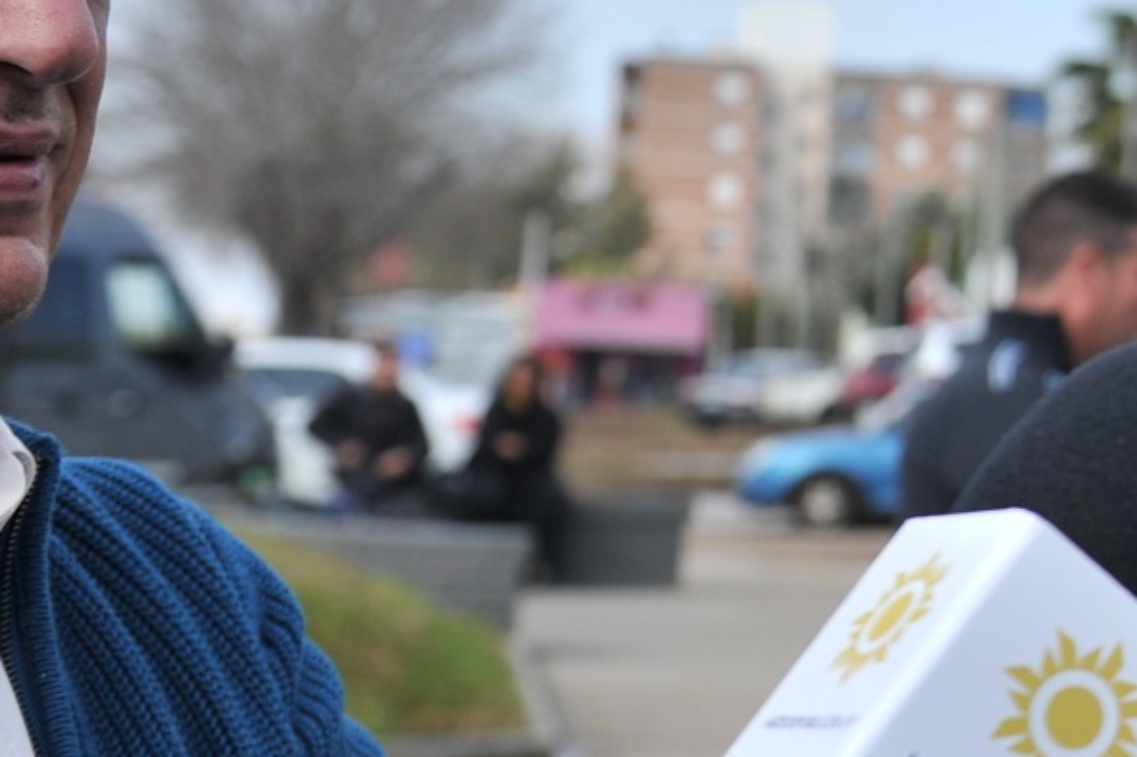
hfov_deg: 13.6
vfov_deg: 10.0
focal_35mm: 137
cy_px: 179
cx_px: 1946
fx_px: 4325
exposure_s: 1/1000
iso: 200
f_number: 4.5
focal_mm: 38
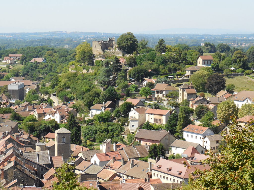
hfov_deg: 20.9
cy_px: 95
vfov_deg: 15.7
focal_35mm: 94
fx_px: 690
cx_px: 127
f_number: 4.7
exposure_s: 1/1250
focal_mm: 16.8
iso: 400
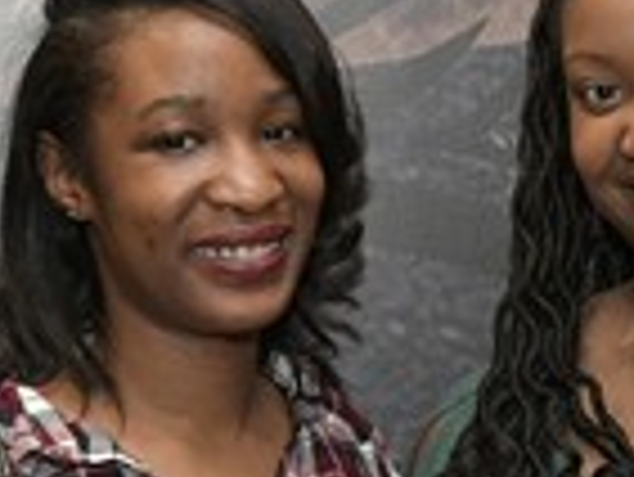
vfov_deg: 7.4
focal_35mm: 202
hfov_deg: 9.7
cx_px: 634
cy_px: 403
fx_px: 3703
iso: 2000
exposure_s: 1/60
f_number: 4
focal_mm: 36
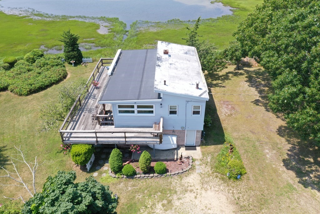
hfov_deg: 65.5
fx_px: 249
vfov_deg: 46.4
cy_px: 107
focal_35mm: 28
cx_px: 160
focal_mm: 10.26
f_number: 9
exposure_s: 1/100
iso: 100
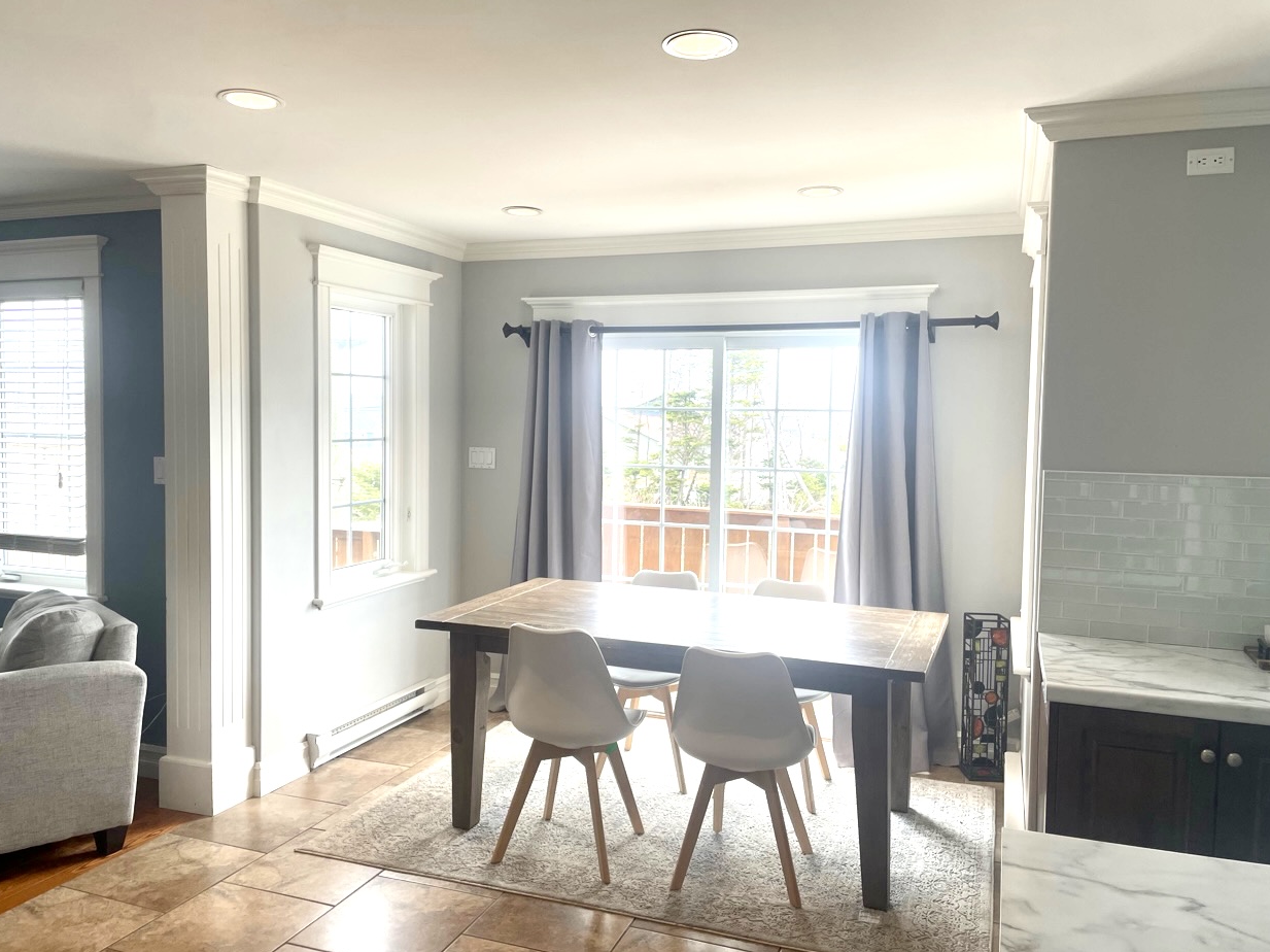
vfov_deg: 51.3
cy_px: 478
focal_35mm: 27
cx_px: 631
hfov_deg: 65.3
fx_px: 990
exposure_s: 1/120
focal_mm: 4.2
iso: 32
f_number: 1.6
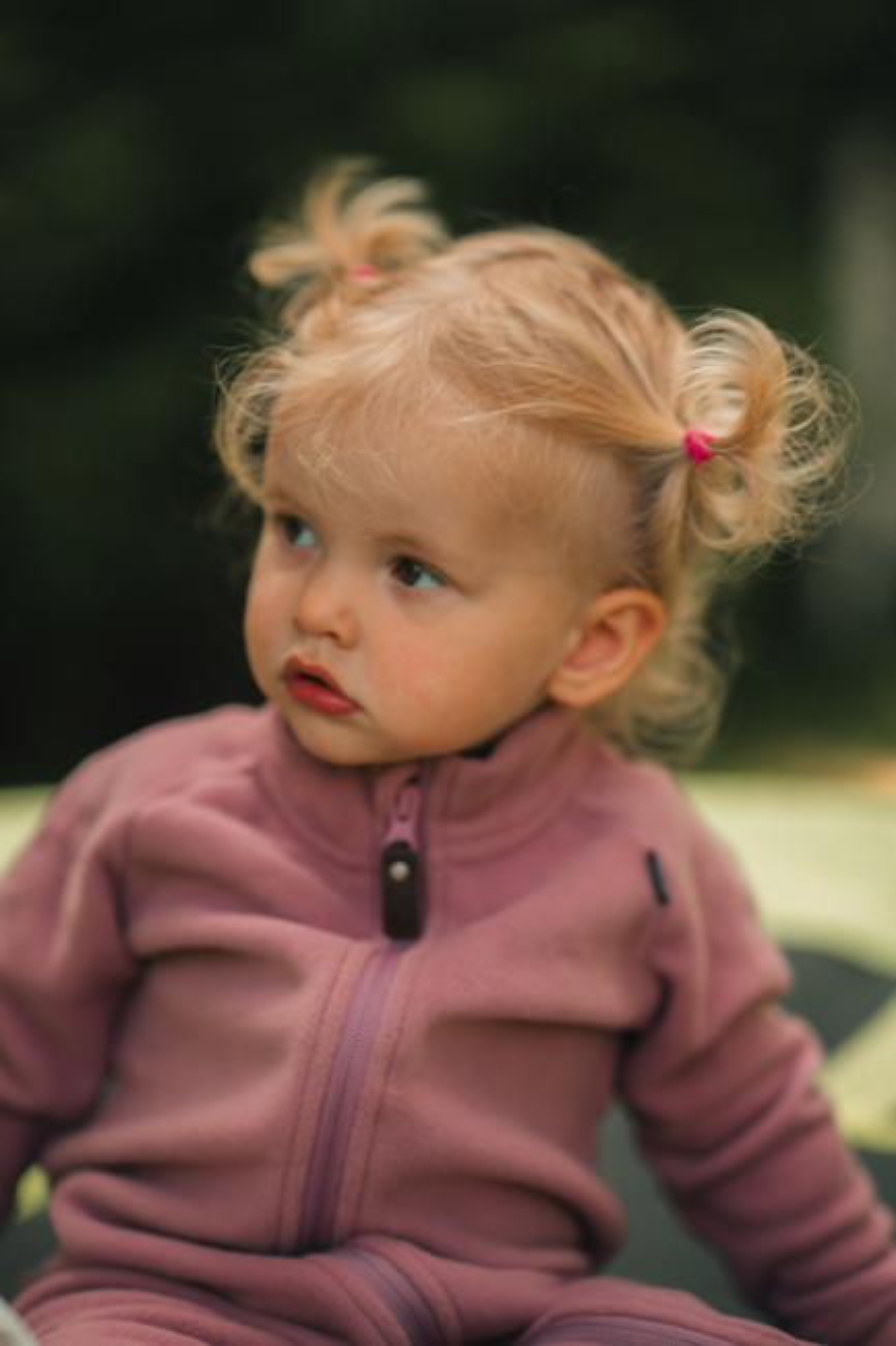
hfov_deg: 16.1
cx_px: 448
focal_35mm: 85
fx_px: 3175
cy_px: 673
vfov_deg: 23.9
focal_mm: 85
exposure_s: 1/320
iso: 100
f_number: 2.2
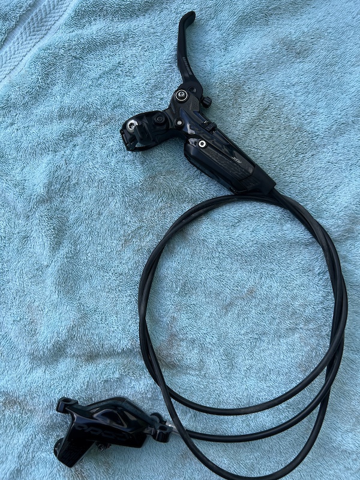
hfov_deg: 53.1
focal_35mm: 26
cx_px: 180
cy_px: 240
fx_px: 361
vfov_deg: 67.3
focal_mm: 5.7
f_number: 1.5
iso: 50
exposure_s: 1/1252
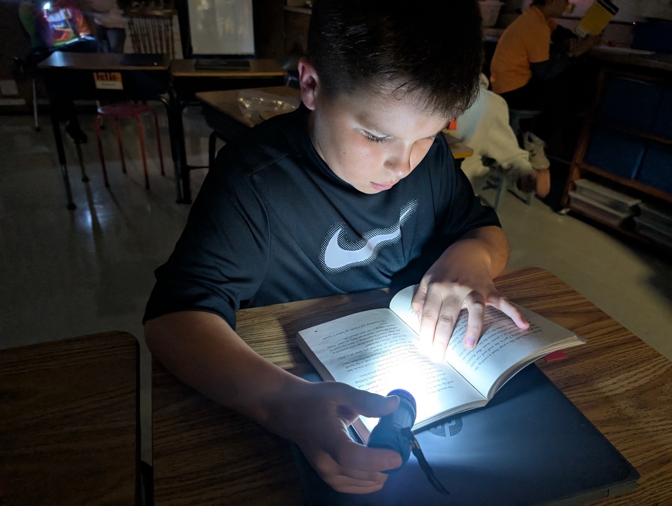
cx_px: 336
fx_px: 467
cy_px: 253
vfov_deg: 56.9
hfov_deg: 71.5
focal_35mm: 24
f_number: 1.68
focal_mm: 6.9
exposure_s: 1/49.7
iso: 463
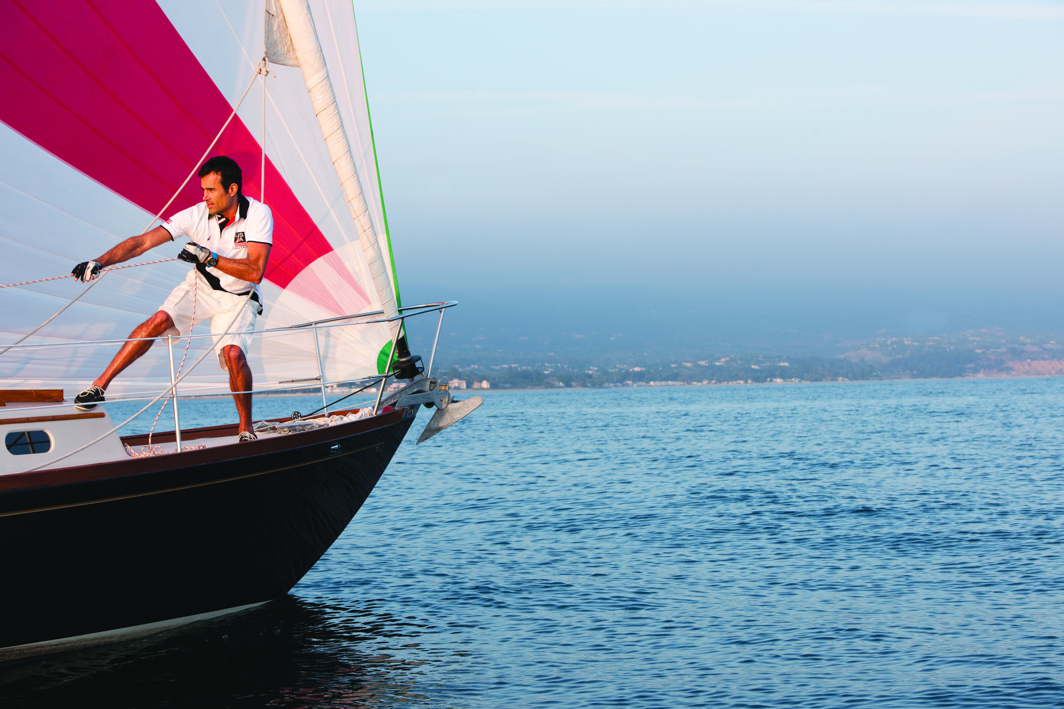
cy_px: 354
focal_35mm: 70
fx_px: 2069
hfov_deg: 28.8
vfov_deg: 19.5
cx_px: 532
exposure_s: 1/400
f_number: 8
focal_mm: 70
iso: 400
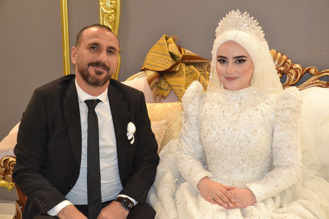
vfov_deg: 25.8
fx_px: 480
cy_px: 110
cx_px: 164
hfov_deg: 37.9
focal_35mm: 52
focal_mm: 35
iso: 3200
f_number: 4.2
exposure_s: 1/60
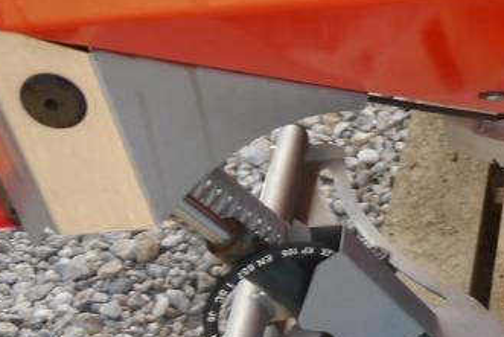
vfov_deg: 14.9
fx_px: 1260
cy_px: 357
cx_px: 757
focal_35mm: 90
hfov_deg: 19.6
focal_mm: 14
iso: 160
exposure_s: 1/125
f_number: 3.5
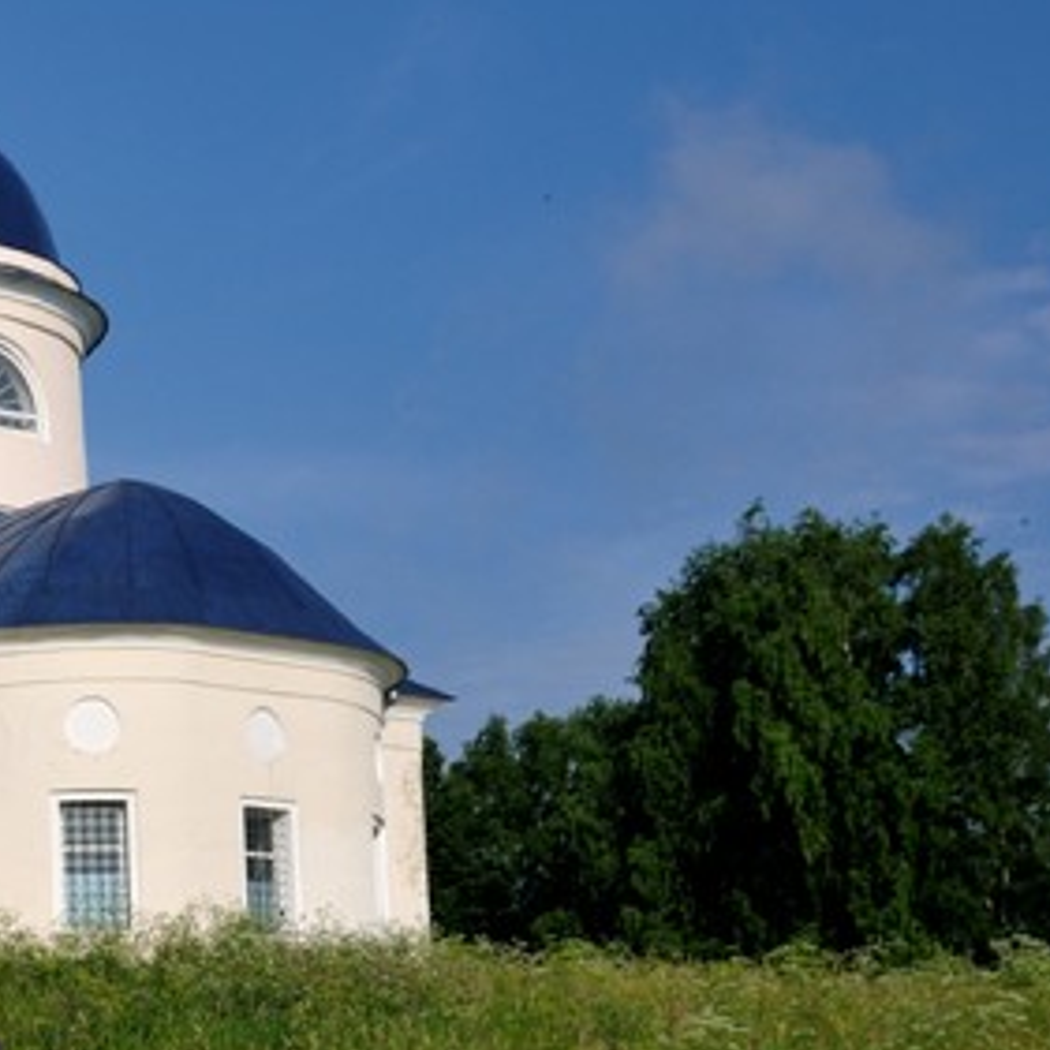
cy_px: 532
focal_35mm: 98
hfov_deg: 16.3
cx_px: -501
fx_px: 3363
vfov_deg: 17.7
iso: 200
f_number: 5.6
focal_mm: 24
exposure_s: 1/2000
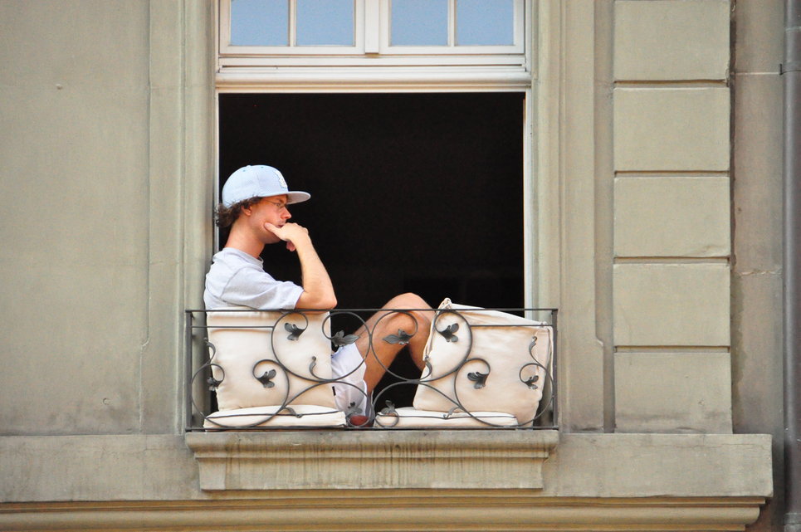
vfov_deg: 4.6
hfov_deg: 6.9
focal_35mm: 300
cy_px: 266
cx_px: 400
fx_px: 6667
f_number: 5.6
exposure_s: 1/800
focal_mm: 200
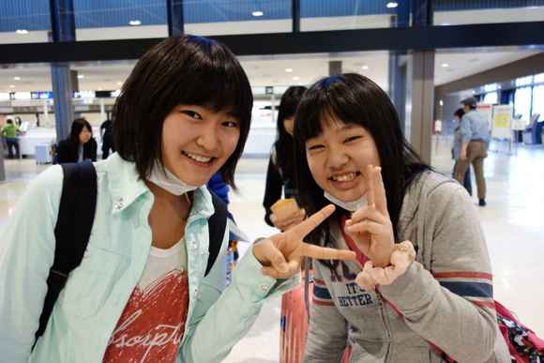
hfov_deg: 65.5
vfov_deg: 46.4
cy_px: 182
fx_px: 423
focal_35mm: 28
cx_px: 272
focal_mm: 10.4
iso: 200
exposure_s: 1/30
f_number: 1.8
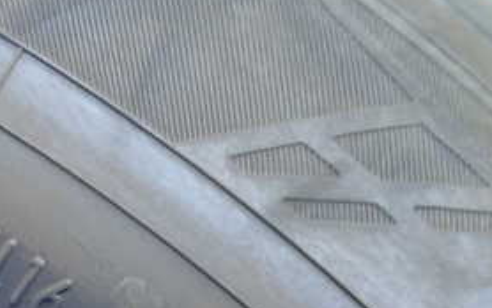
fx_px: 1167
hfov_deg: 23.0
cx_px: 18
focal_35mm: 87
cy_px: 375
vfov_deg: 14.5
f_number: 2.7
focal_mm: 6.86
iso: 320
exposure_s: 1/40
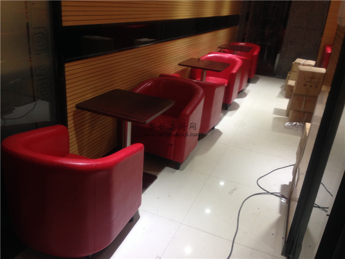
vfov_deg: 42.9
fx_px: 329
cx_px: 172
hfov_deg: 55.4
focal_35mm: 33
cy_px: 130
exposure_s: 1/20
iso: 125
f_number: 2.4
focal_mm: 4.12
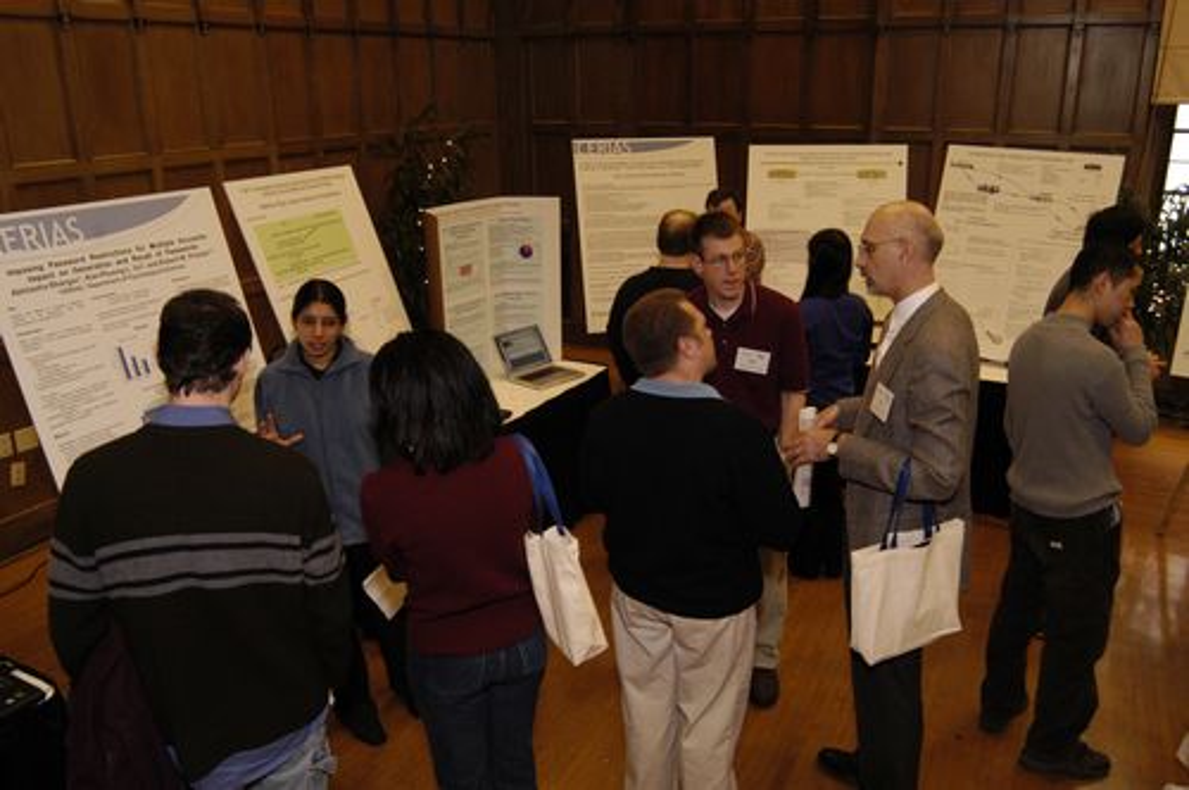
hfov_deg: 67.4
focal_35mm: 27
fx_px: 891
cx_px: 594
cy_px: 395
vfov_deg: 47.8
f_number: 5.6
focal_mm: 18
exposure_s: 1/50
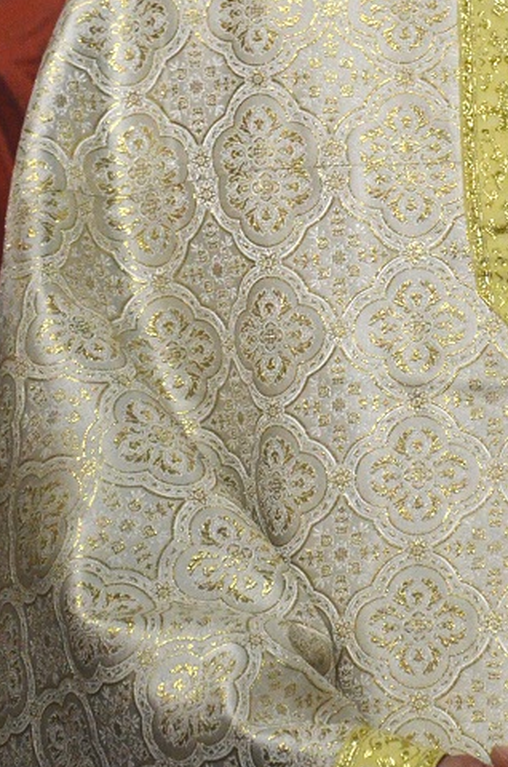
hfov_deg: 3.5
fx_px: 8423
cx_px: 438
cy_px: 68
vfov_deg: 5.2
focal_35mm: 396
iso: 3200
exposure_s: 1/60
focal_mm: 105
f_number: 5.6
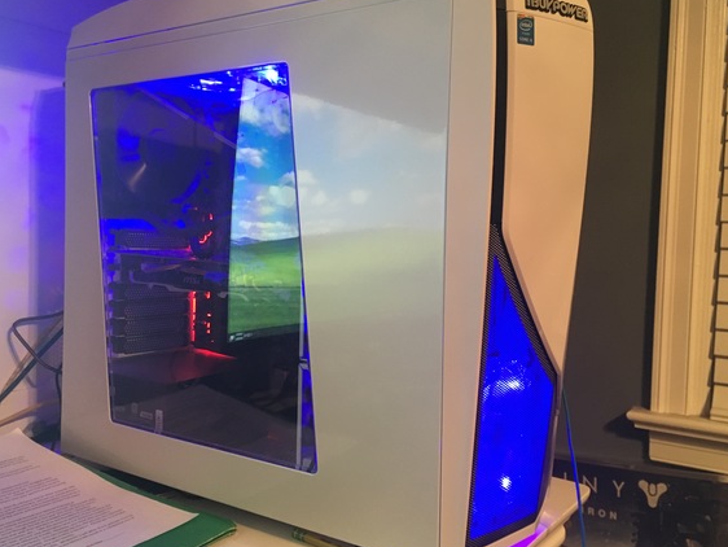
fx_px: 694
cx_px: 372
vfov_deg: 42.9
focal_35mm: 33
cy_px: 253
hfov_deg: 55.3
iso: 200
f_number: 2.2
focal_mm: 4.15
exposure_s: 1/15
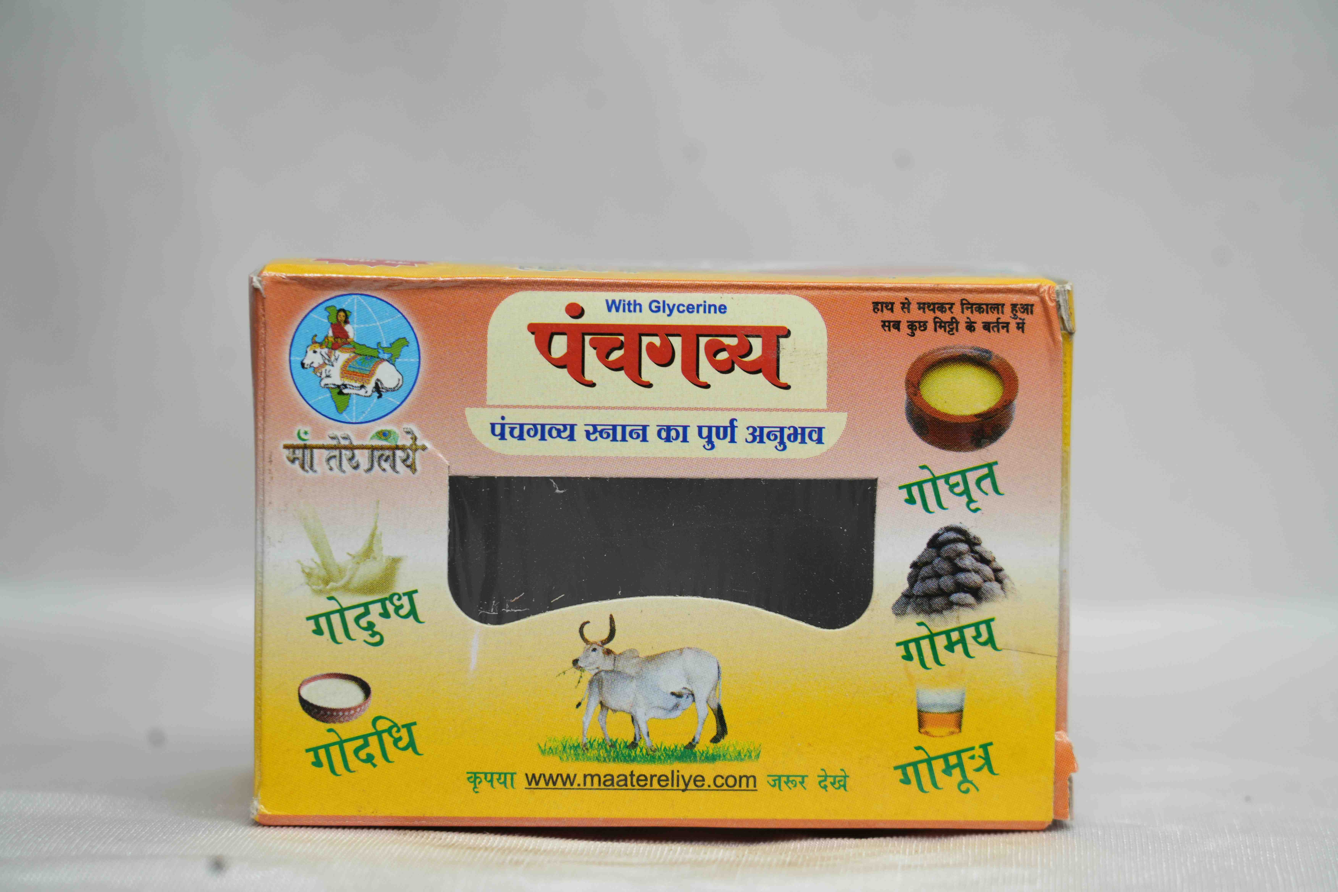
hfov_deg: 19.5
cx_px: 669
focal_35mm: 105
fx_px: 3902
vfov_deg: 13.0
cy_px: 446
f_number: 5.6
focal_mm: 105
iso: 250
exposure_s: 1/60
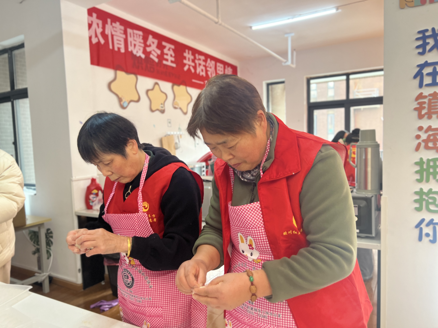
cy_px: 164
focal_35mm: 26
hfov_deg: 67.3
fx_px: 329
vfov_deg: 53.1
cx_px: 219
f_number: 1.5
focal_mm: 5.7
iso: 100
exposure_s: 1/50
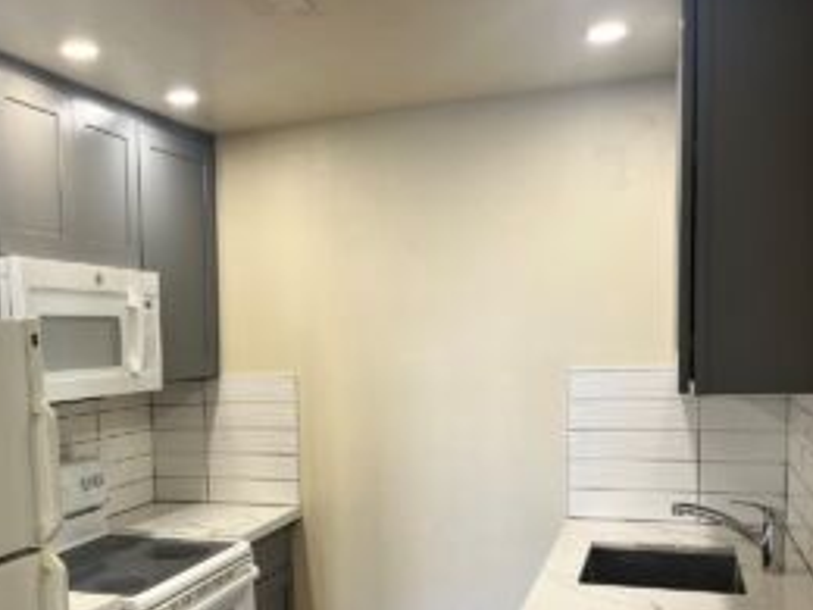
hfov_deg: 45.8
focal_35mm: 40
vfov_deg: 35.4
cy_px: 435
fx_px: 939
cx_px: 250
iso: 100
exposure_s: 1/120
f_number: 1.6
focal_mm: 5.1
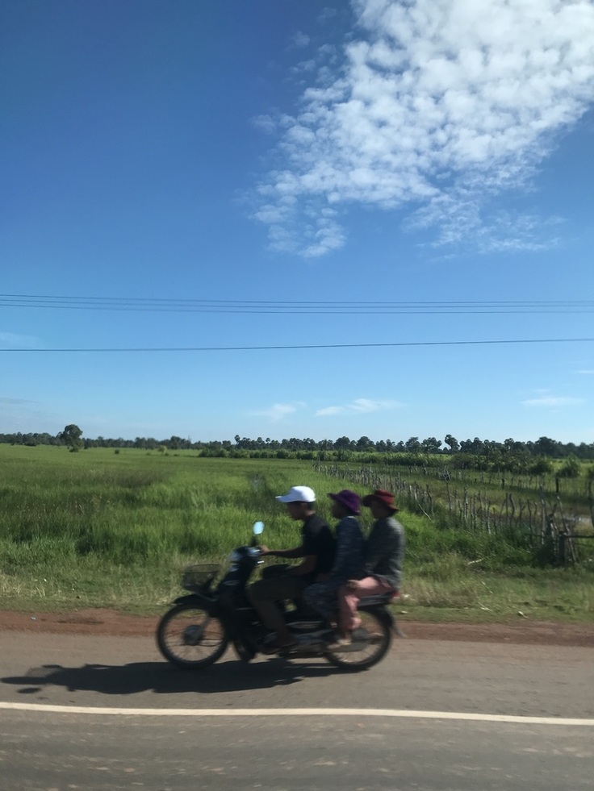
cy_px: 396
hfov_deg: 49.8
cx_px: 297
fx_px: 640
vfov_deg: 63.4
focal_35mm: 28
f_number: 1.8
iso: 20
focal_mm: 3.99
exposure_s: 1/958
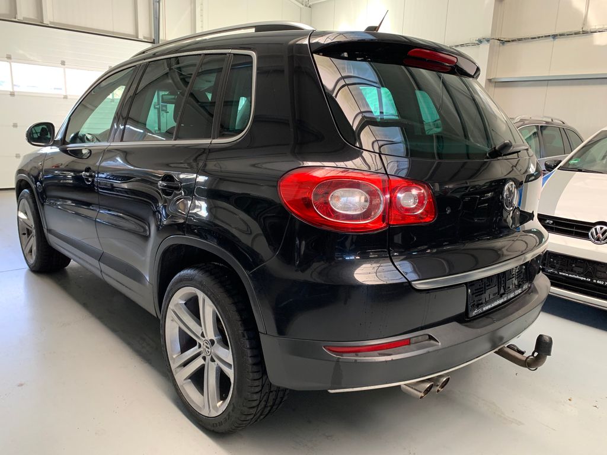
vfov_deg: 53.1
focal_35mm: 26
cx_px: 304
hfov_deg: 67.3
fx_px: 456
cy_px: 228
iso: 250
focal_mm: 4.25
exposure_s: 1/60
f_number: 1.8
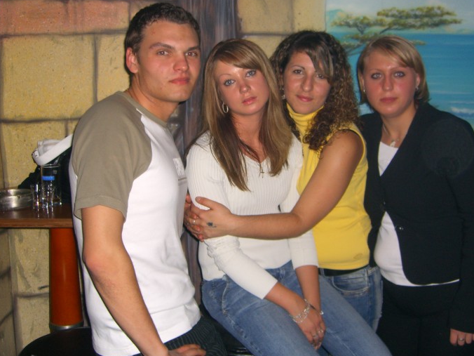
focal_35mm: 45
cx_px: 240
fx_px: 616
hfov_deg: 42.1
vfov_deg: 32.1
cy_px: 155
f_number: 2.8
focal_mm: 7.9
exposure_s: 1/60
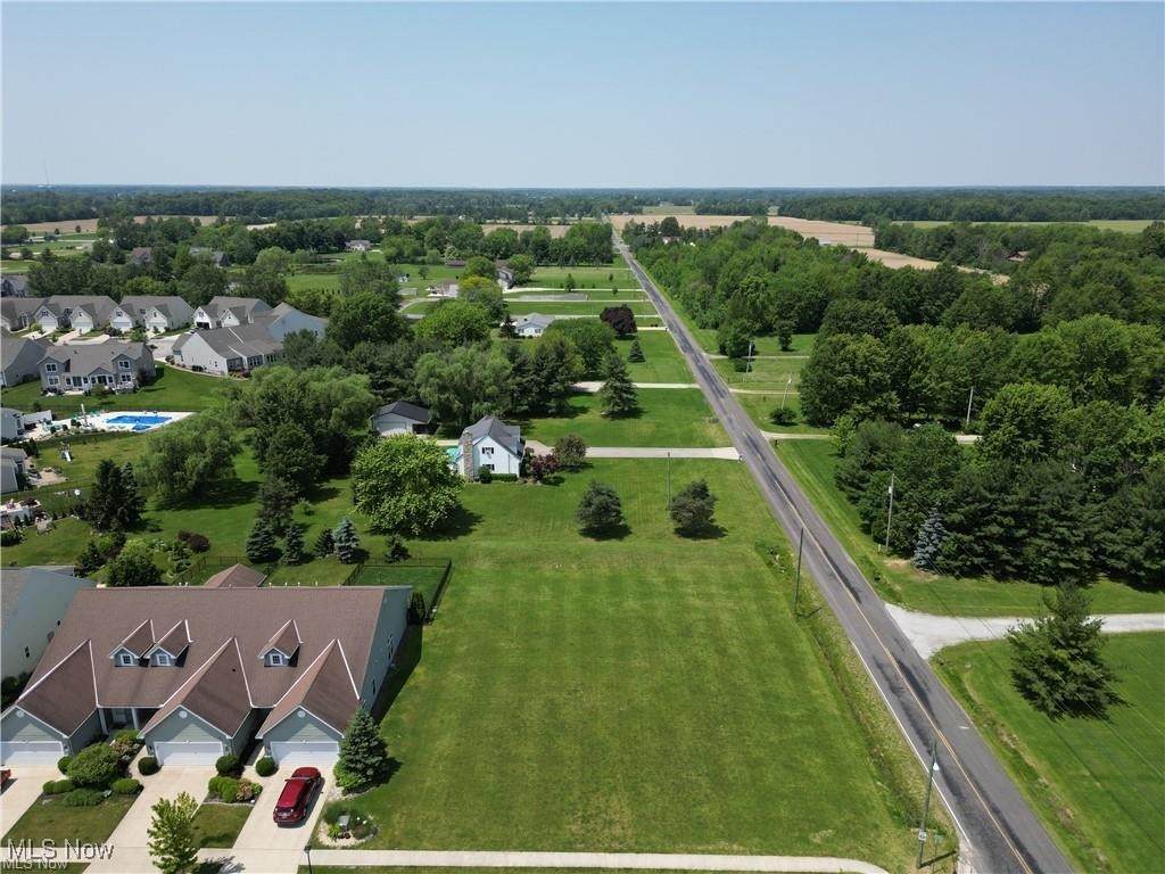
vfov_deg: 56.8
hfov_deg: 71.6
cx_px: 582
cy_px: 437
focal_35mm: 24
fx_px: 808
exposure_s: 1/2500
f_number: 1.7
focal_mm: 6.72
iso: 100
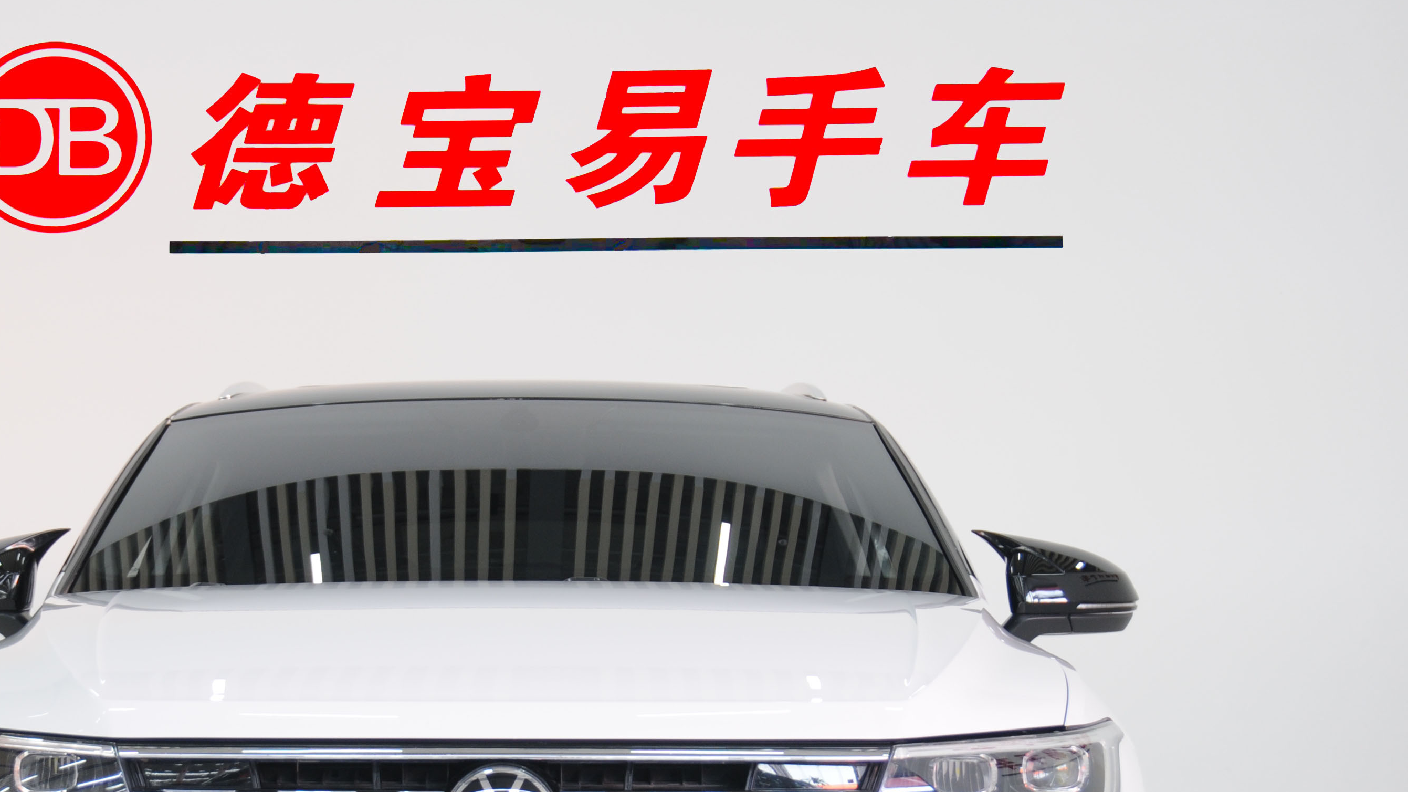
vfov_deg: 13.7
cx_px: 509
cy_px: 694
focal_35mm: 88
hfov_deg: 24.2
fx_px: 3279
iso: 200
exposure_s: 1/15
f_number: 4.8
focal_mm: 35
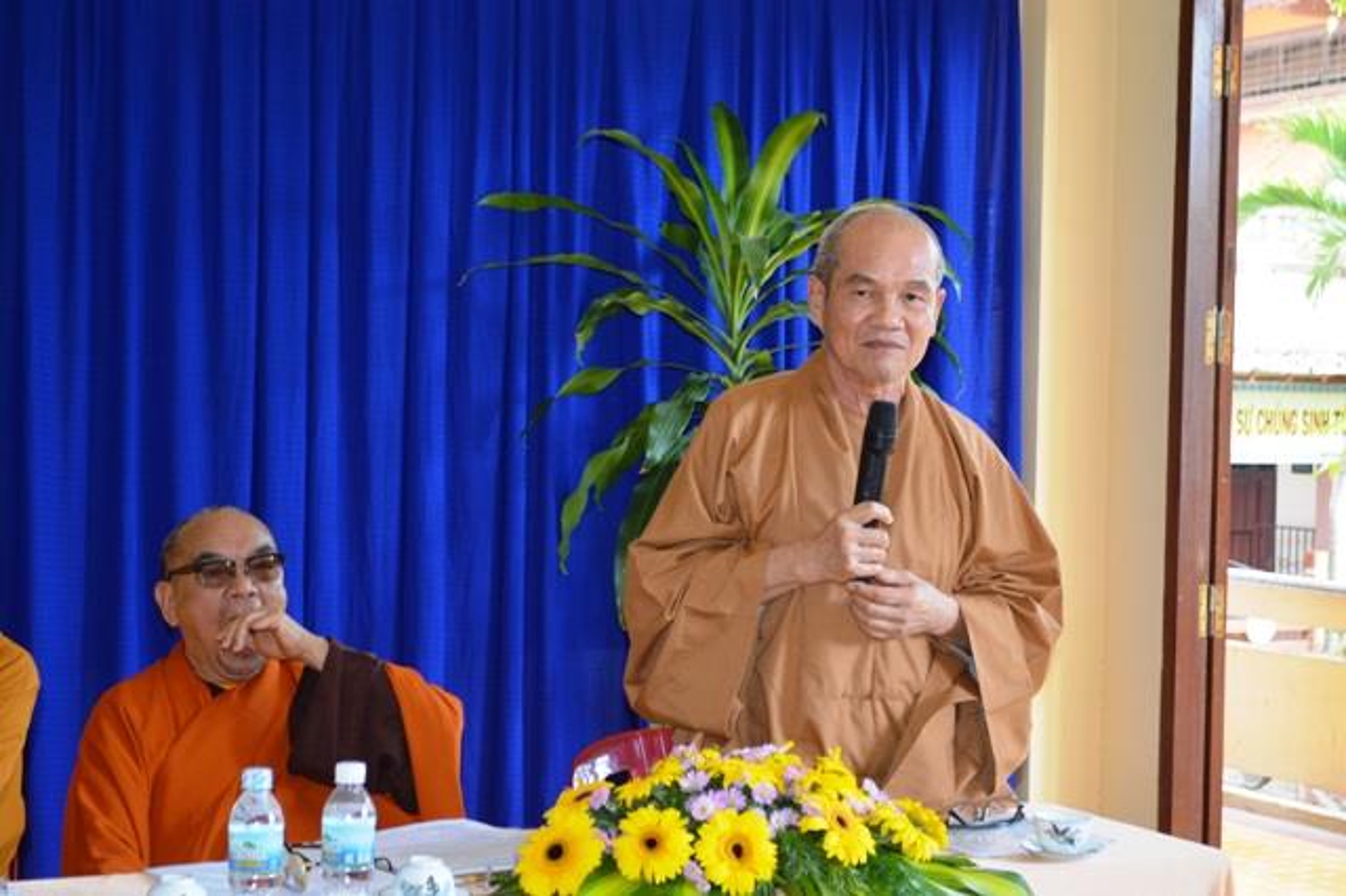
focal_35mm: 66
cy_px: 448
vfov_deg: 20.6
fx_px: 2466
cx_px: 673
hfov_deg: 30.5
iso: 560
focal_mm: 44
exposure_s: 1/60
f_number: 5.3
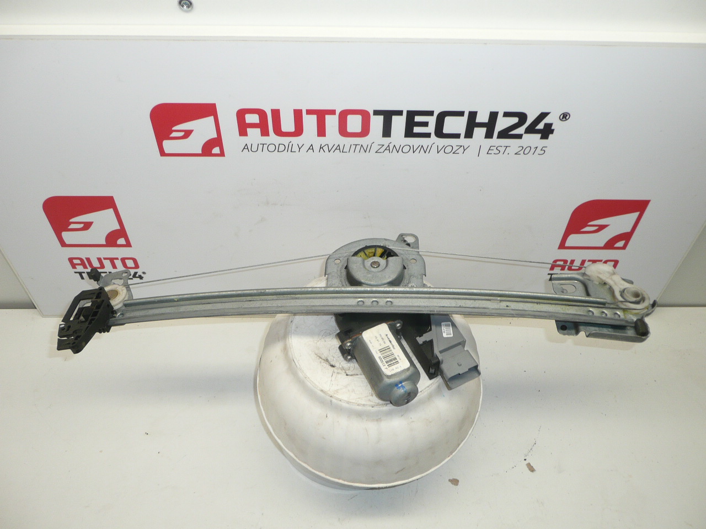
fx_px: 612
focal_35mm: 30
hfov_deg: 60.0
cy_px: 264
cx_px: 353
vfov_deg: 46.8
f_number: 3.3
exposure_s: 1/80
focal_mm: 4.6
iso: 100
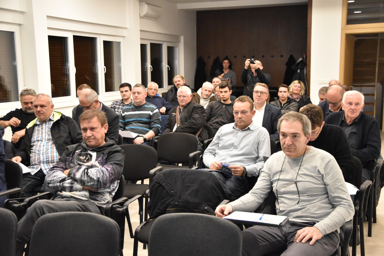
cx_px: 192
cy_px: 128
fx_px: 512
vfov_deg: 28.1
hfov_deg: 41.1
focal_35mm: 48
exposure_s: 1/200
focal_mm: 32
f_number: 4.2
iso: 4000
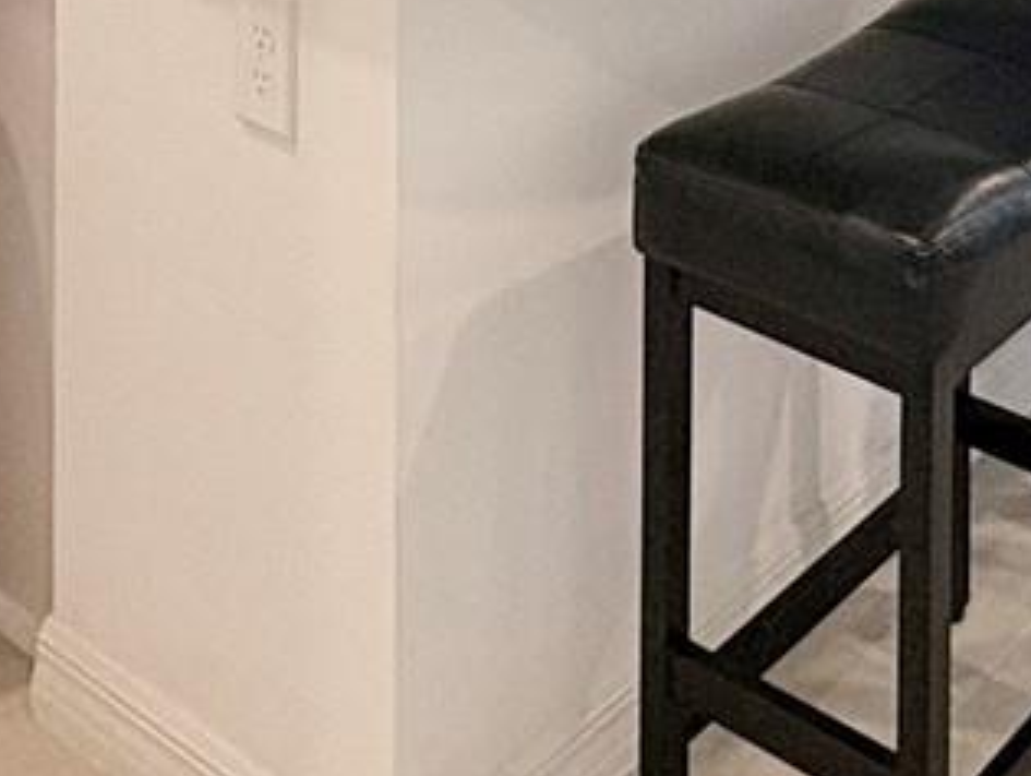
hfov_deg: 26.1
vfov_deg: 15.6
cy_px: -864
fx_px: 2117
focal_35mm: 71
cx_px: 995
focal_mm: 2.22
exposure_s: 1/60
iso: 250
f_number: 2.2
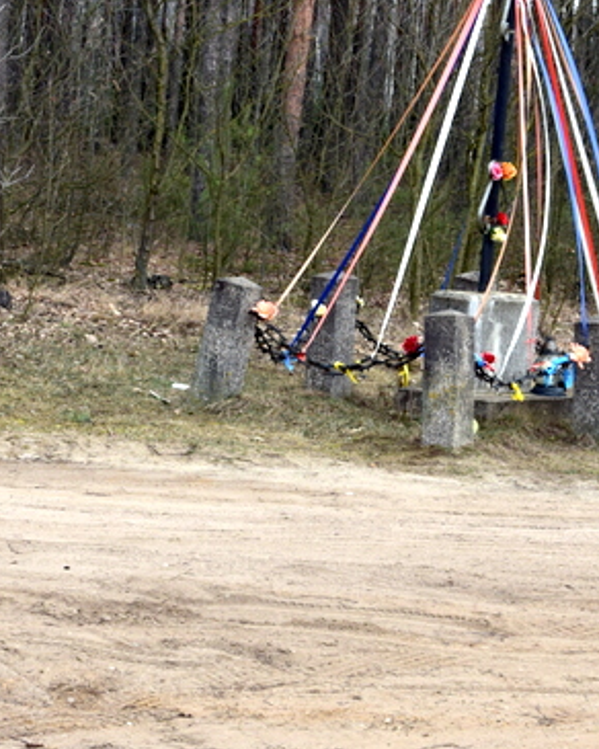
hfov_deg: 11.1
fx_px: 3081
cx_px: 363
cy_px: 248
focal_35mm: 139
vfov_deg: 13.8
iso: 400
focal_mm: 45
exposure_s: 1/160
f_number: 9
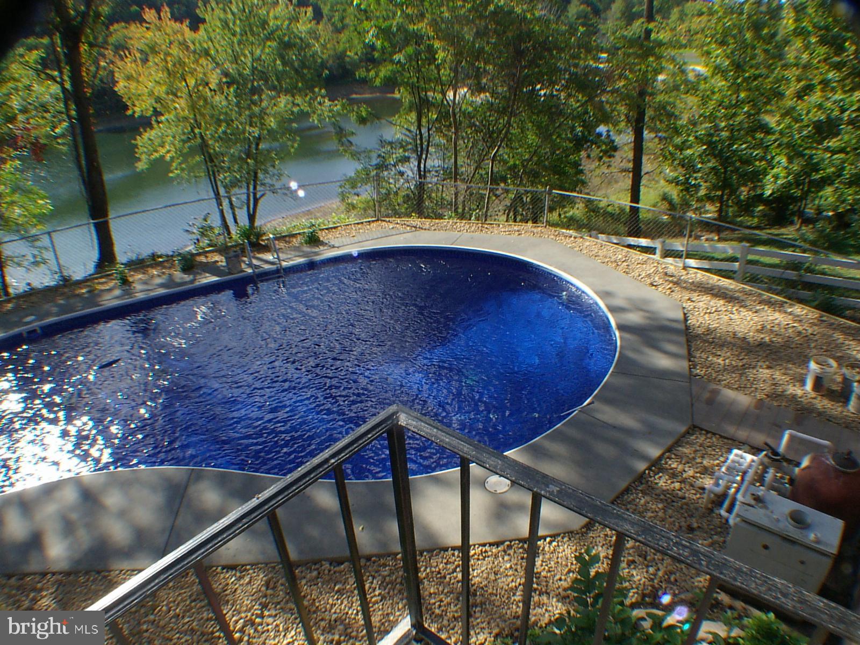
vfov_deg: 38.7
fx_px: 919
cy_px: 322
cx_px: 430
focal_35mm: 37
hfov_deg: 50.1
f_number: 6.2
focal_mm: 5.8
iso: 100
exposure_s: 1/150
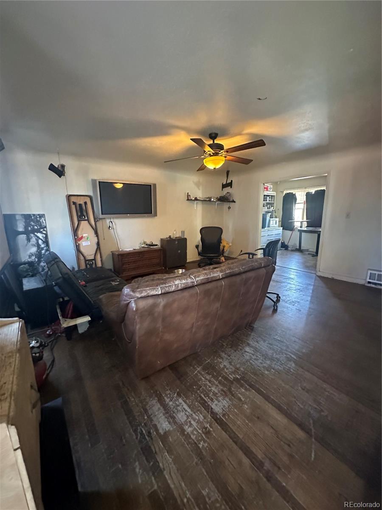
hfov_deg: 85.7
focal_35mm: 14
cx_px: 191
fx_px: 206
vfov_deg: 102.1
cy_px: 255
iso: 1250
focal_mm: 2.22
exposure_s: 1/48
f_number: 2.2
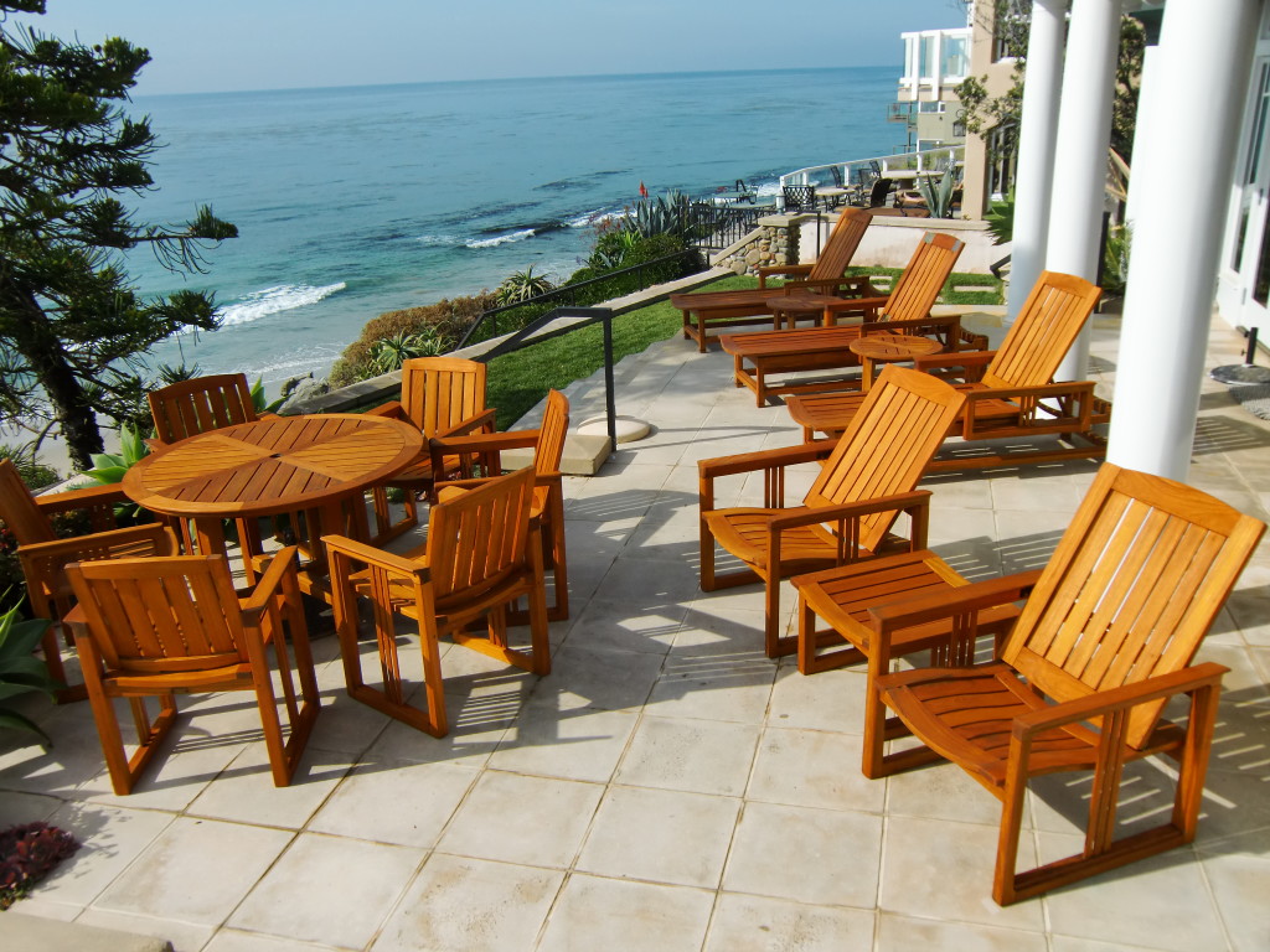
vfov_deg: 48.2
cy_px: 476
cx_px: 635
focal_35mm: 29
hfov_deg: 61.7
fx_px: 1064
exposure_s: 1/200
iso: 64
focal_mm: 5.2
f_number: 7.9
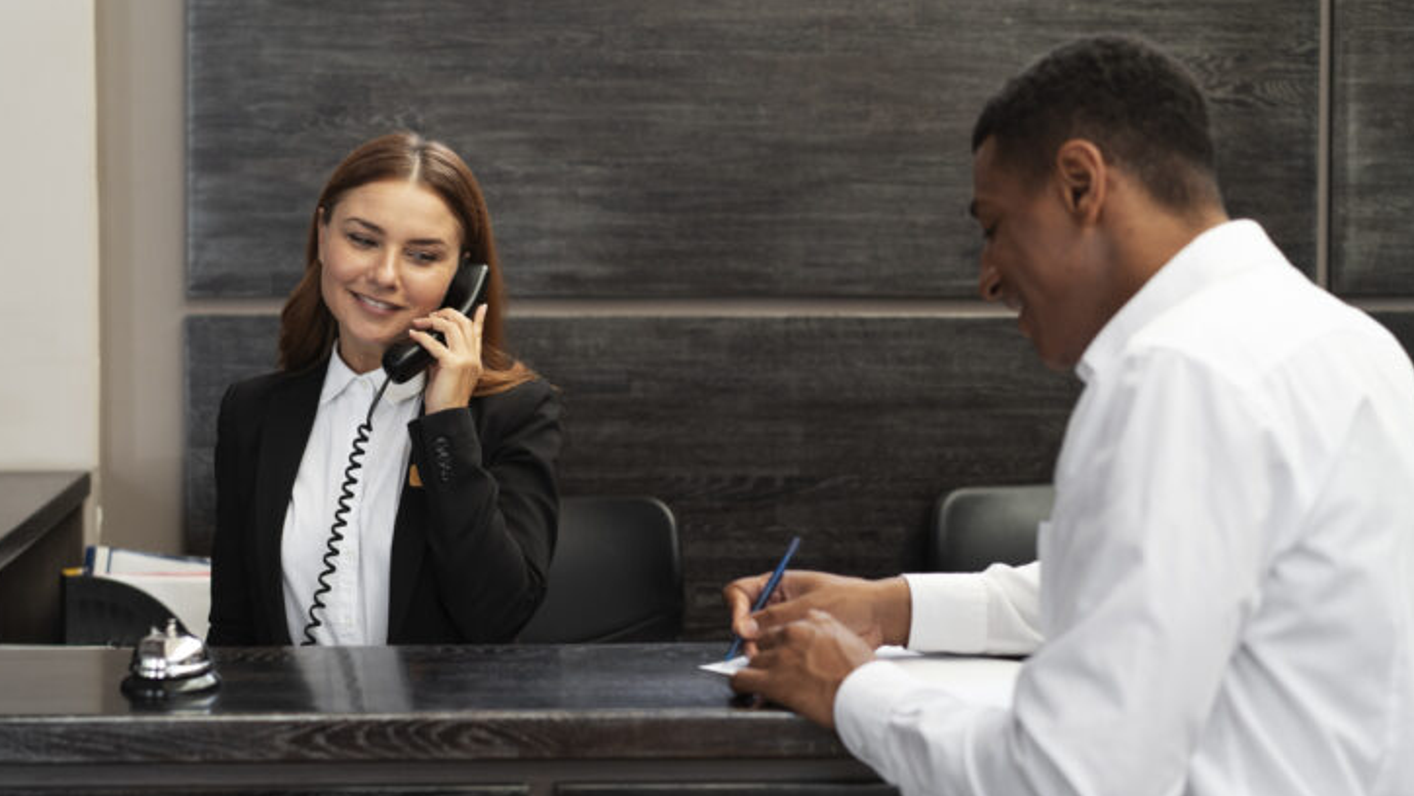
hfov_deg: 34.3
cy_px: 462
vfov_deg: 19.7
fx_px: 2287
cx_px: 675
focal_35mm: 61
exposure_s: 1/125
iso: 320
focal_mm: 55
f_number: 2.8
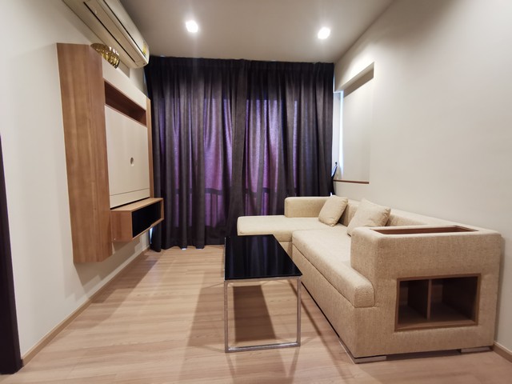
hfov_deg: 94.5
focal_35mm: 16
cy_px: 192
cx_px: 256
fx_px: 237
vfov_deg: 78.1
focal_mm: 2.35
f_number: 2.2
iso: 500
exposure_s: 1/20
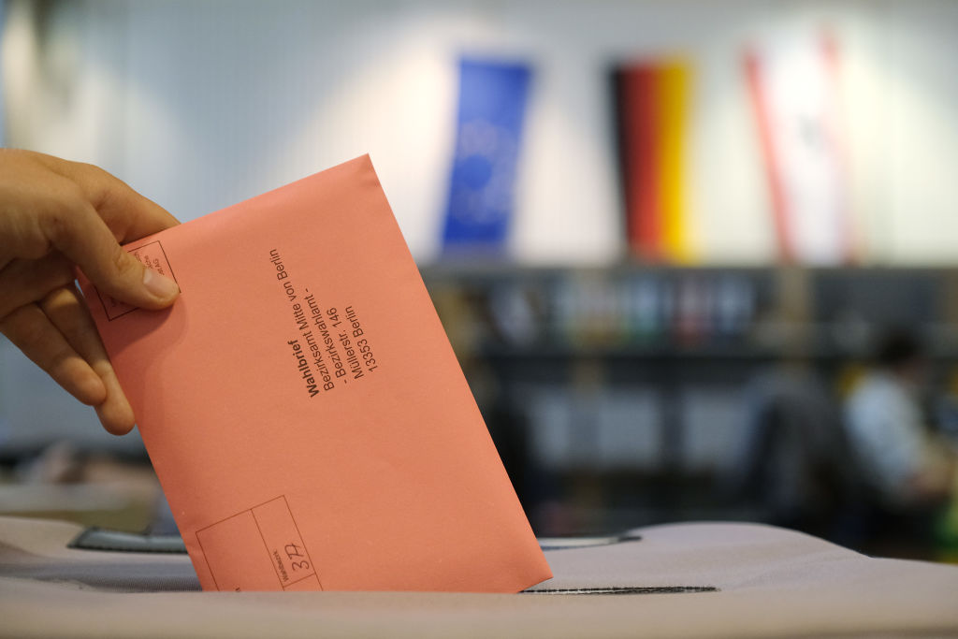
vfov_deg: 21.2
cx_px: 479
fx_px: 1703
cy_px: 320
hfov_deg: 31.4
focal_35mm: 64
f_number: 2.8
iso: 2000
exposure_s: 1/320
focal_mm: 42.7
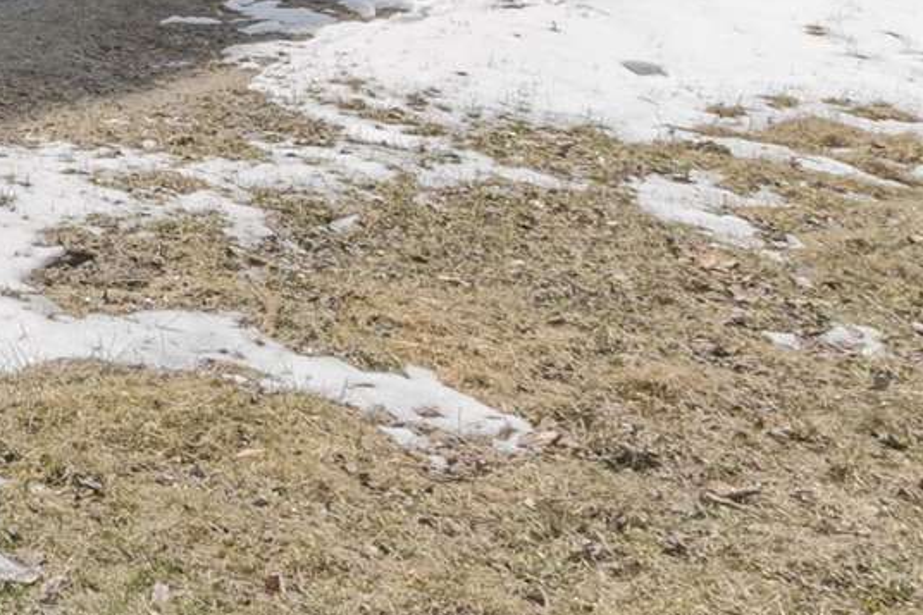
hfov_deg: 17.8
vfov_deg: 14.2
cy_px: -451
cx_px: -837
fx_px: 2204
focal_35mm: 86
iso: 64
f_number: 11
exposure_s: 1/100
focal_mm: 10
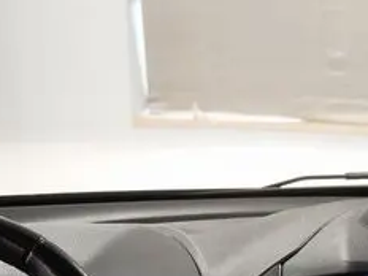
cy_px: 408
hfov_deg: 15.8
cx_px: 401
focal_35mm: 121
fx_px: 1288
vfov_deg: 11.7
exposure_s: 1/30
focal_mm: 19
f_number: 4
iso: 1600
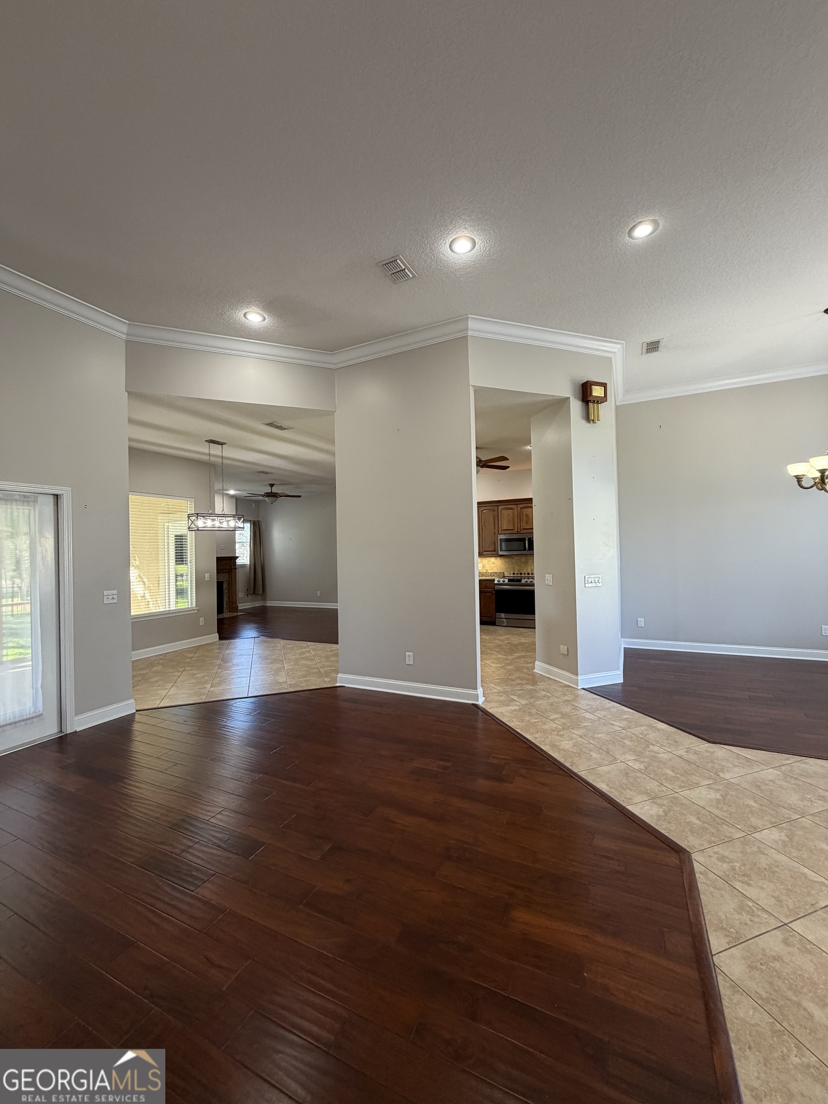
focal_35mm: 14
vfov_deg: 102.1
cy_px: 552
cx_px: 414
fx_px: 446
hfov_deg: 85.7
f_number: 2.2
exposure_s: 1/60
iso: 200
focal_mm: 2.22
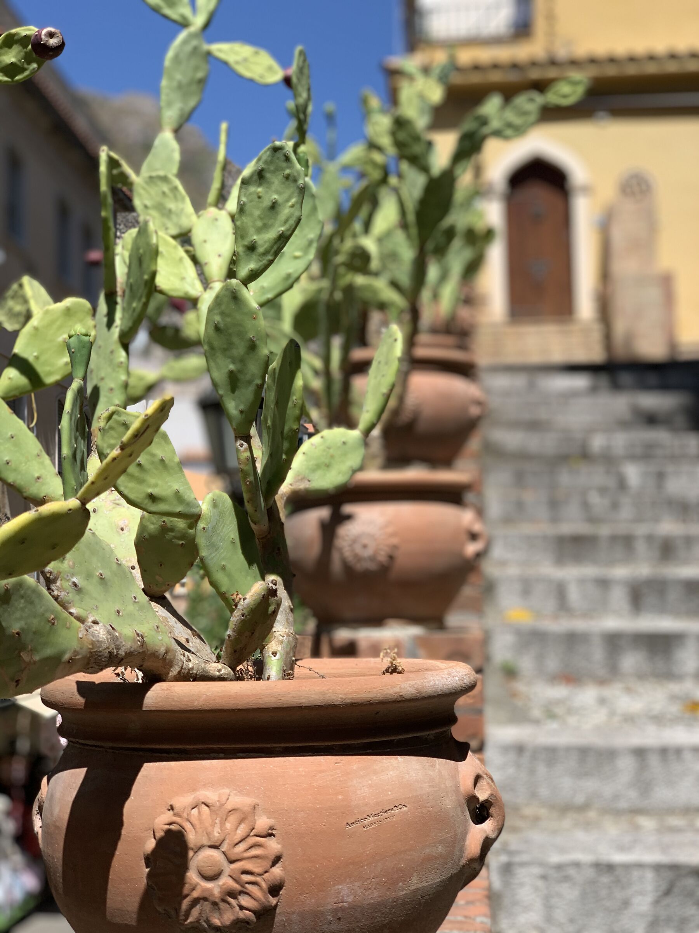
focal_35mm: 52
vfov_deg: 36.8
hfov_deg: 28.0
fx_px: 1400
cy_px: 466
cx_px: 350
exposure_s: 1/1089
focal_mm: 6
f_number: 2.4
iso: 16
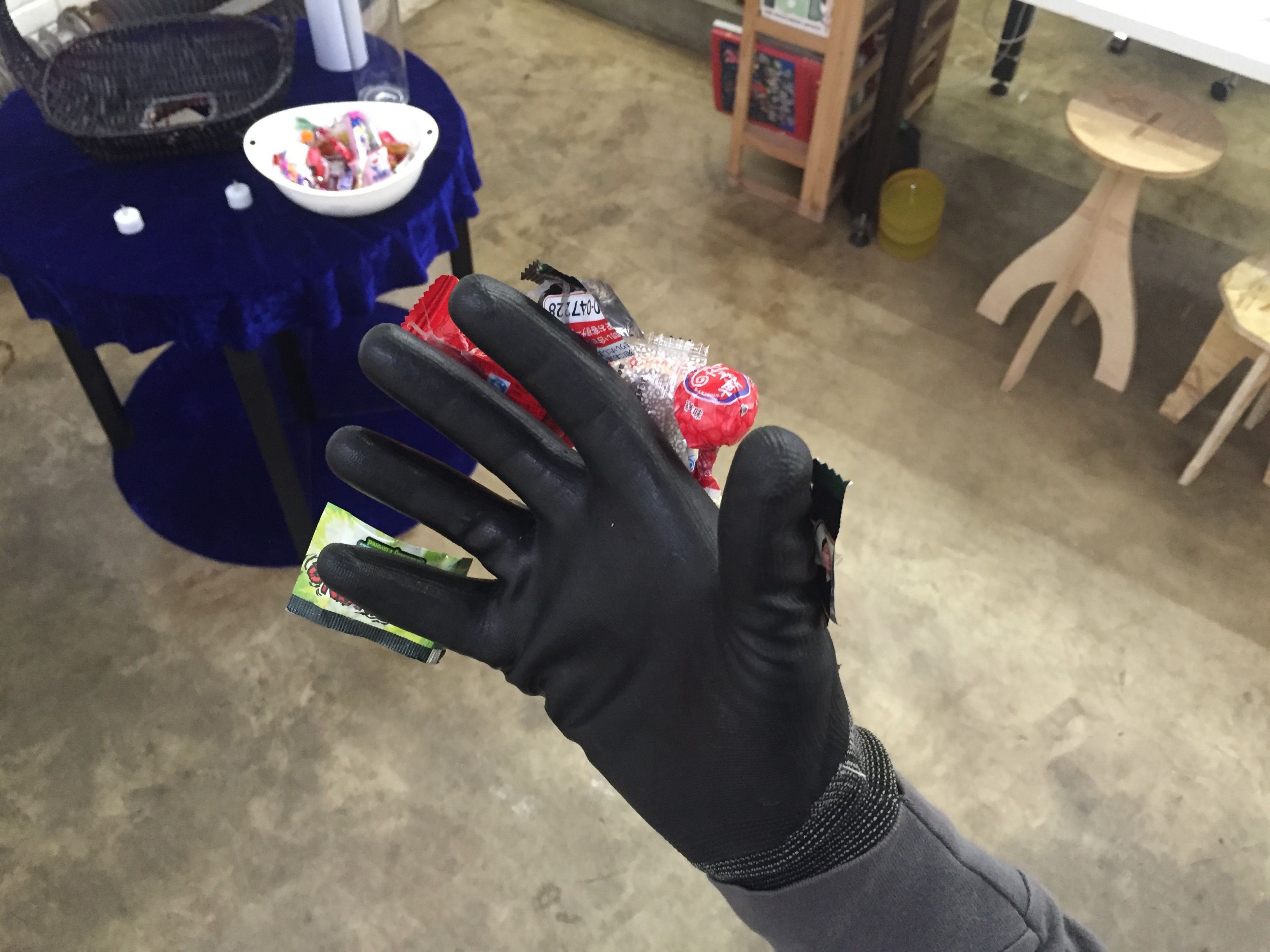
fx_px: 1064
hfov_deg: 61.7
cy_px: 476
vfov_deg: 48.2
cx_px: 635
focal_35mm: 29
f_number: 2.2
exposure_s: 1/17
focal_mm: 4.15
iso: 250
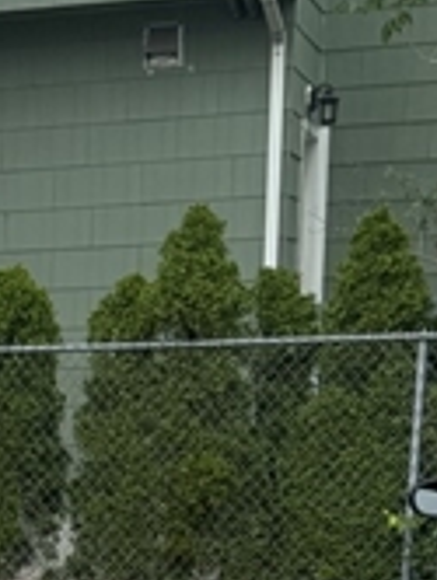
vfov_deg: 16.6
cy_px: 786
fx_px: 1864
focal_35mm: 111
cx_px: -227
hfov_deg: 12.7
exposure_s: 1/842
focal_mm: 6.76
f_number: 1.78
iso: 80
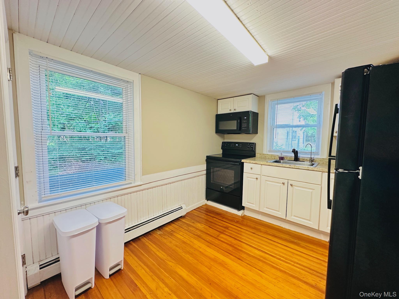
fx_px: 161
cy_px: 150
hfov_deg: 102.1
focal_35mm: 14
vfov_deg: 85.7
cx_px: 200
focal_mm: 2.22
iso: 250
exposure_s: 1/60
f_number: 2.2
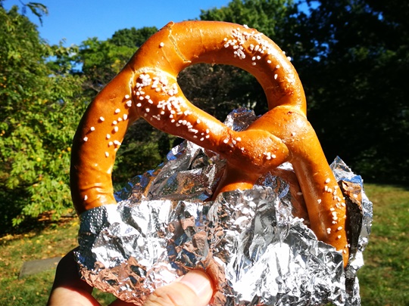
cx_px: 212
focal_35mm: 36
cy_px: 138
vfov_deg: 39.6
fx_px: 425
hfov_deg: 51.3
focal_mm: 4.5
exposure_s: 1/622
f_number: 2.2
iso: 50
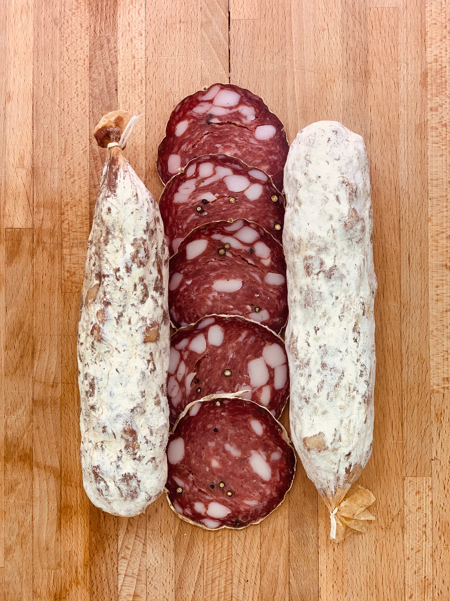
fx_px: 901
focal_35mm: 52
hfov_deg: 28.0
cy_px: 300
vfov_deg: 36.8
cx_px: 225
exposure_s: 1/100
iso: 40
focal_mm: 6
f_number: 2.4
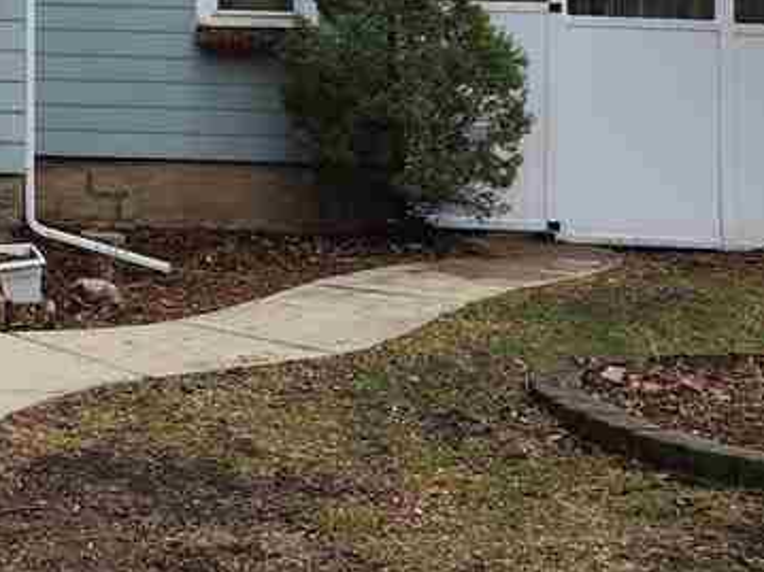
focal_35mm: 82
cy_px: -19
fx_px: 1809
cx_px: -157
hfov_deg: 22.0
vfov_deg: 17.5
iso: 16
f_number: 1.8
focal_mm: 6.4
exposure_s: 1/180
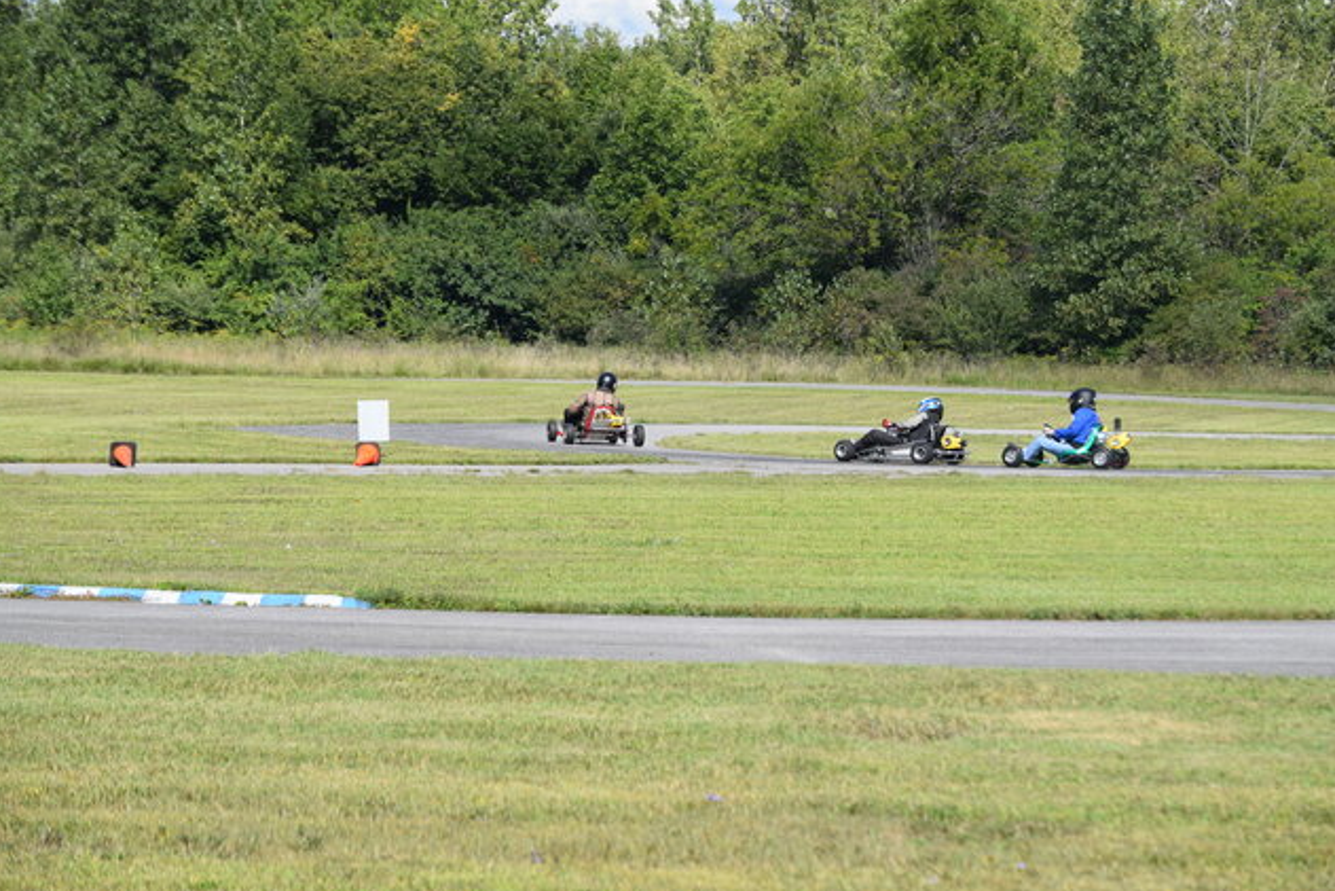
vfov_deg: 10.0
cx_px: 666
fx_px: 5081
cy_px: 443
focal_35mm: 137
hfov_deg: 15.0
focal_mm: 90
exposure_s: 1/640
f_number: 6.3
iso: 200
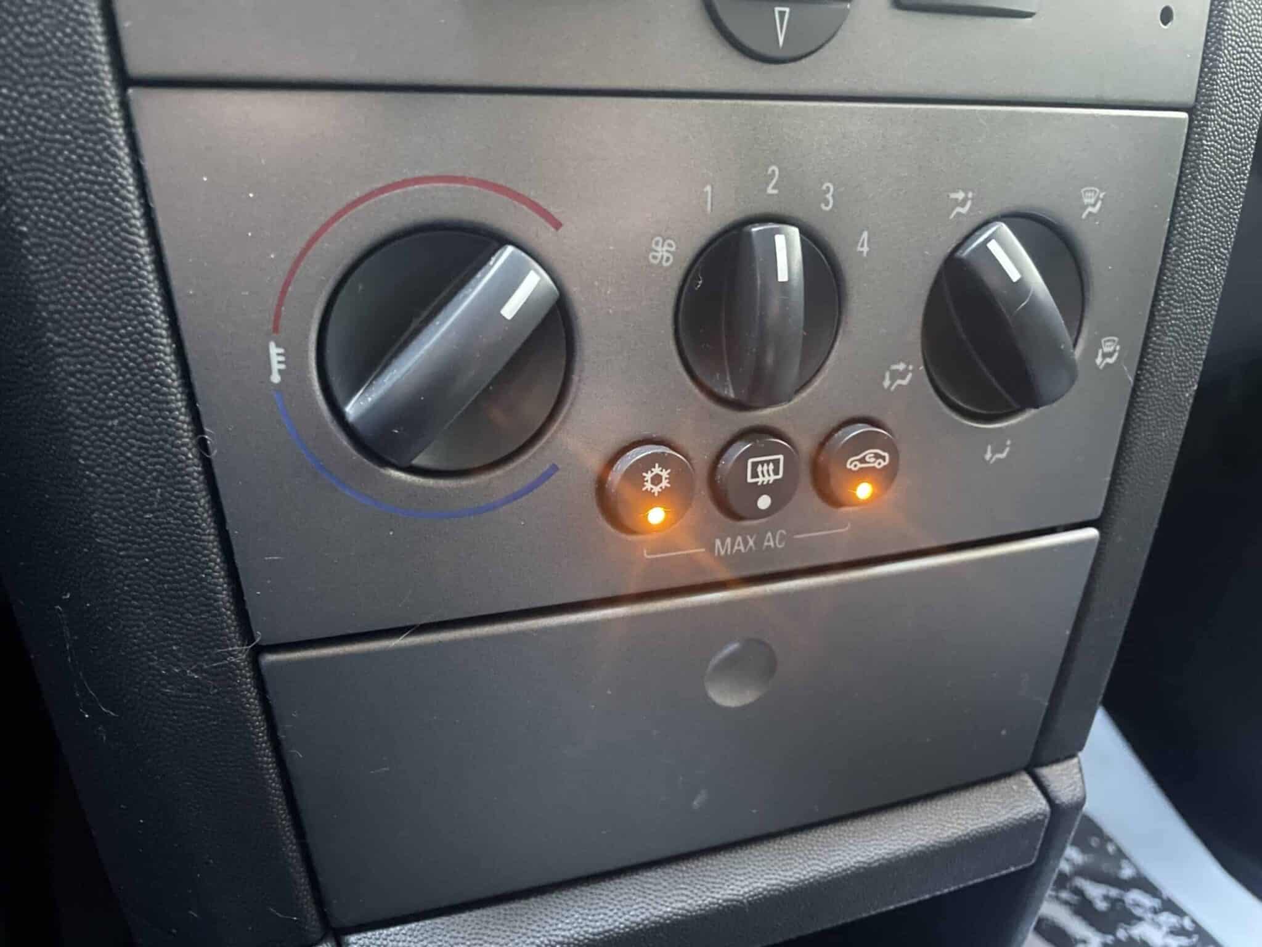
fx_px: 948
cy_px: 474
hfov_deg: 67.3
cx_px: 631
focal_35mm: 26
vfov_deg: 53.1
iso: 640
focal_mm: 4.2
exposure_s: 1/8
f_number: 1.6
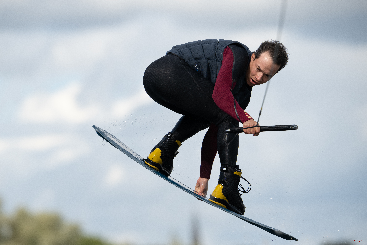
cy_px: 122
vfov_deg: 3.4
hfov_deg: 5.2
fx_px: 4077
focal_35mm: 400
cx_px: 184
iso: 320
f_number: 5.6
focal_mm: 400
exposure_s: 1/2500
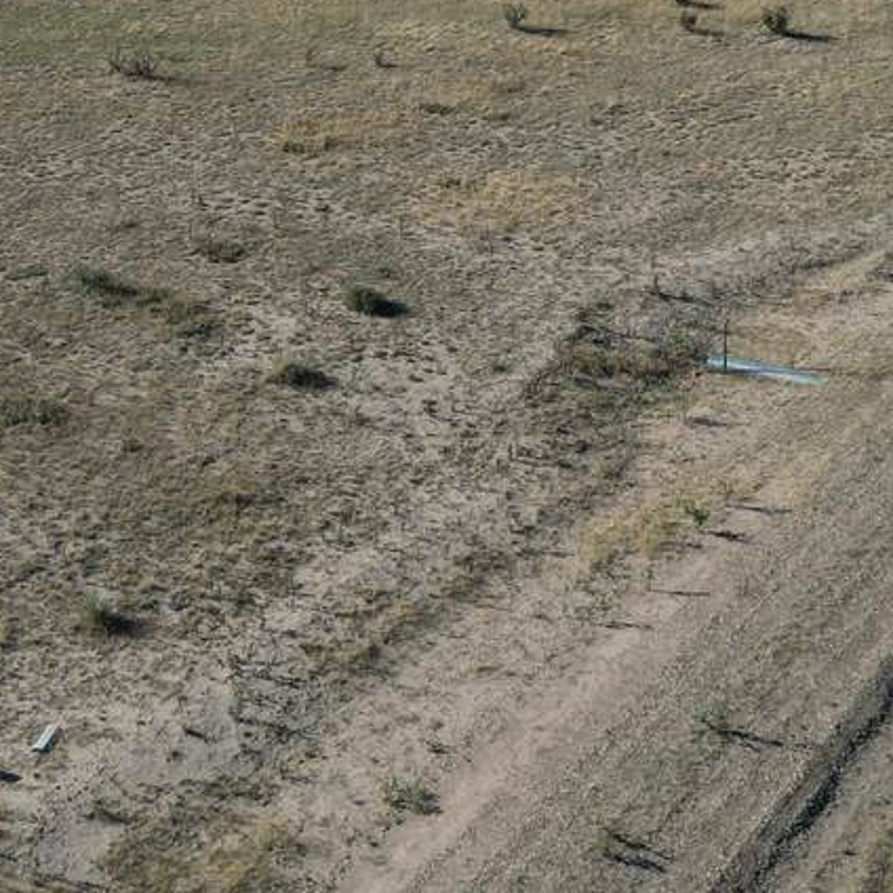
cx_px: 457
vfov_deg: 25.7
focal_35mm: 64
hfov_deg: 26.9
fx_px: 1868
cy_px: 21
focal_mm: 6.72
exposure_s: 1/3000
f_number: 1.7
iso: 100
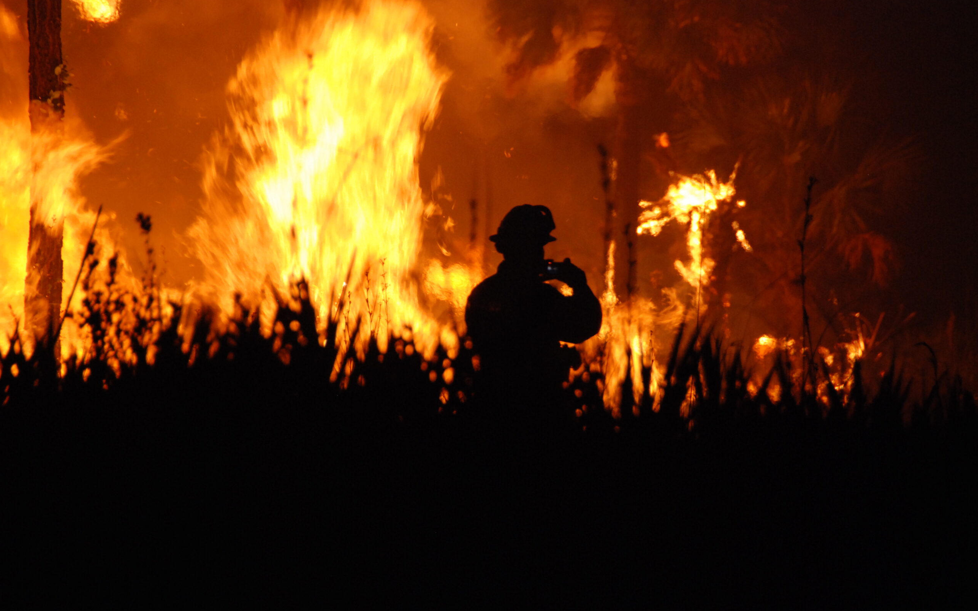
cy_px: 326
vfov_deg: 4.3
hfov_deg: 6.8
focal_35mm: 307
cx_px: 489
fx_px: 8183
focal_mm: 200
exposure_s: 1/60
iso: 800
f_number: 5.6
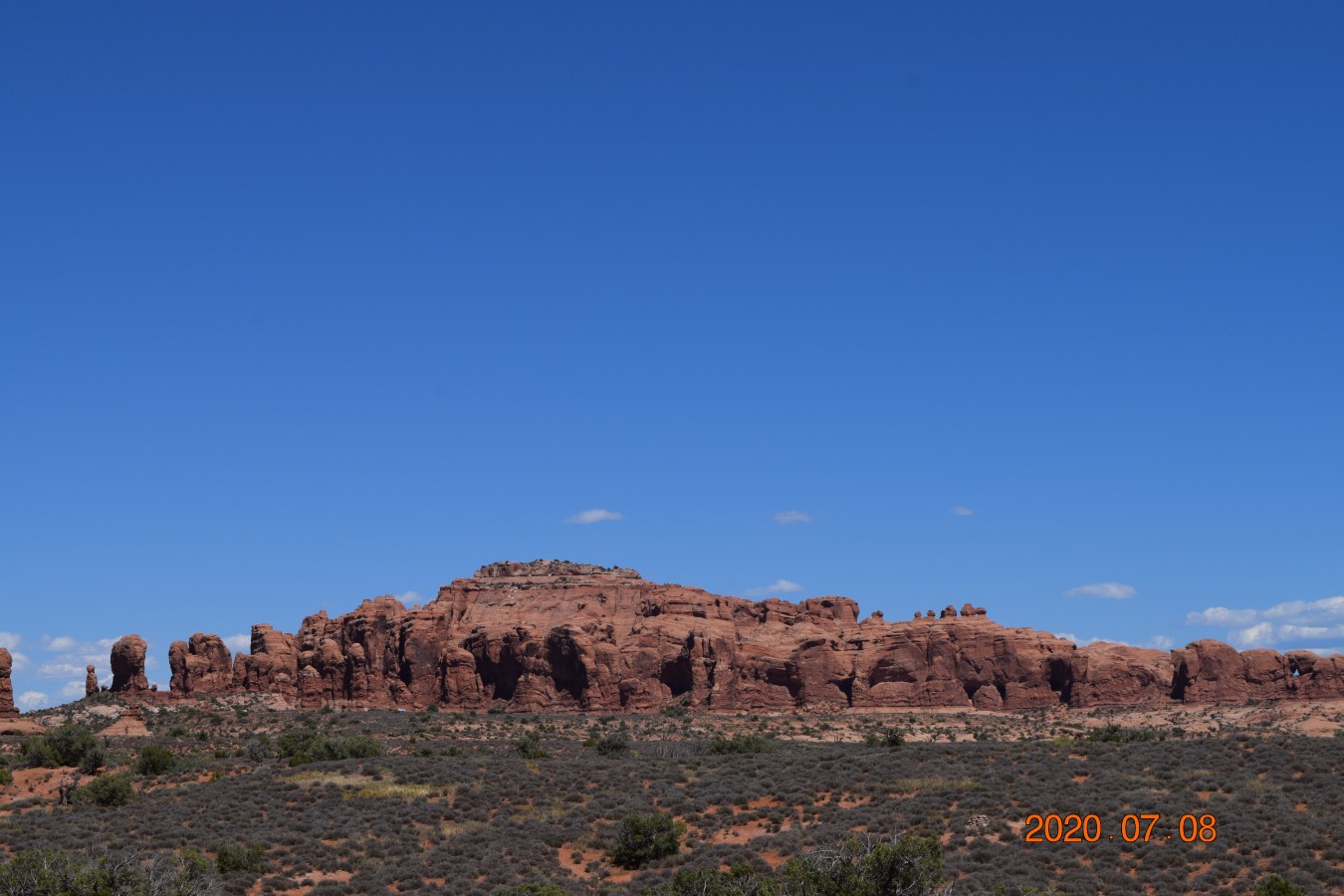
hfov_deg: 24.6
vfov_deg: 16.6
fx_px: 3080
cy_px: 448
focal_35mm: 82
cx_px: 672
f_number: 11
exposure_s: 1/500
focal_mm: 55
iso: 200
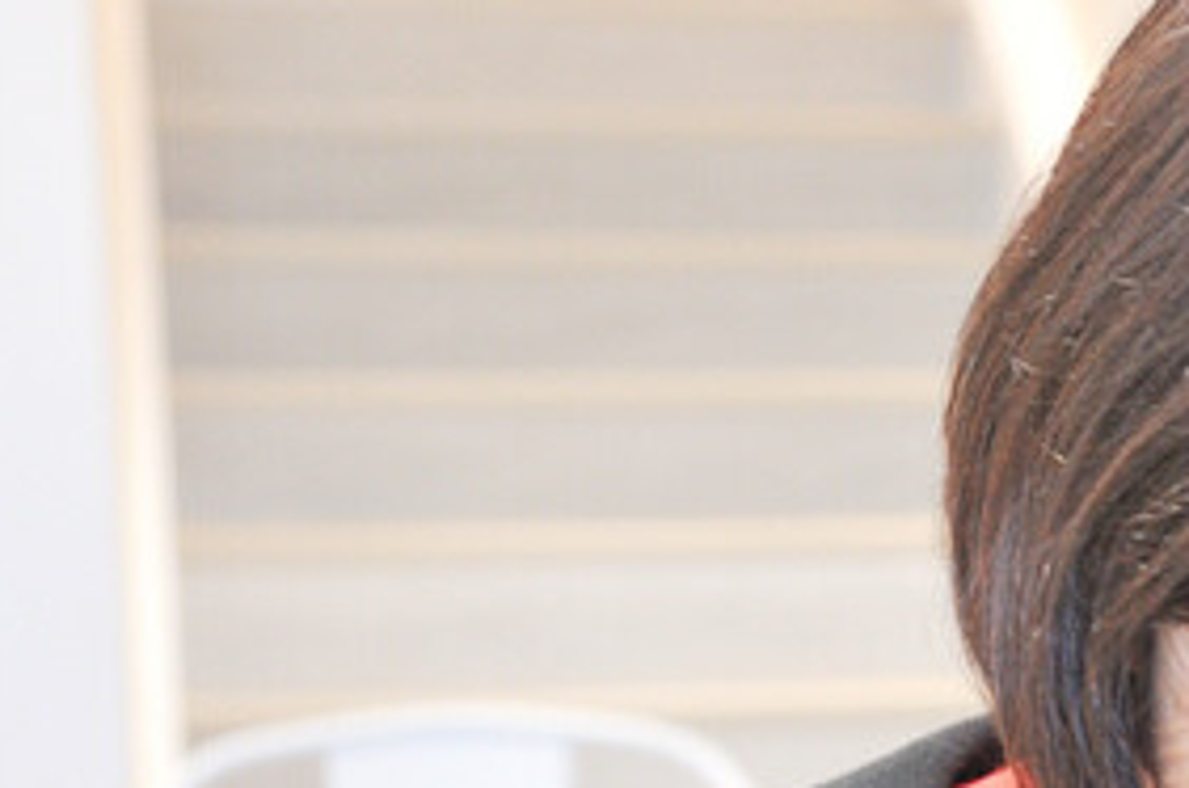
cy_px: 870
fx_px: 4253
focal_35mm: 129
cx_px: 1391
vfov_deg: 10.5
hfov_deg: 15.4
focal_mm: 52
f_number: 5.6
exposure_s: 1/60
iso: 1600
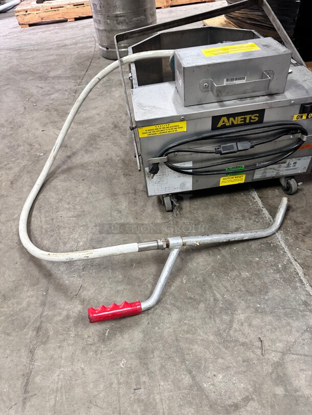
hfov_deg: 56.8
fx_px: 288
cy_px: 208
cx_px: 156
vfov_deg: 71.6
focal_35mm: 24
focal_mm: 6.86
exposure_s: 1/60
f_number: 1.78
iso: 400
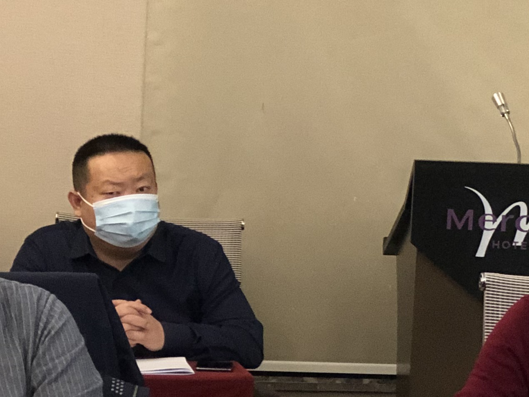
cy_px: 200
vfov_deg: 8.2
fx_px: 2766
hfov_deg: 10.6
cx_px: 780
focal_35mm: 181
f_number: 2.8
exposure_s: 1/60
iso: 640
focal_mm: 6.6
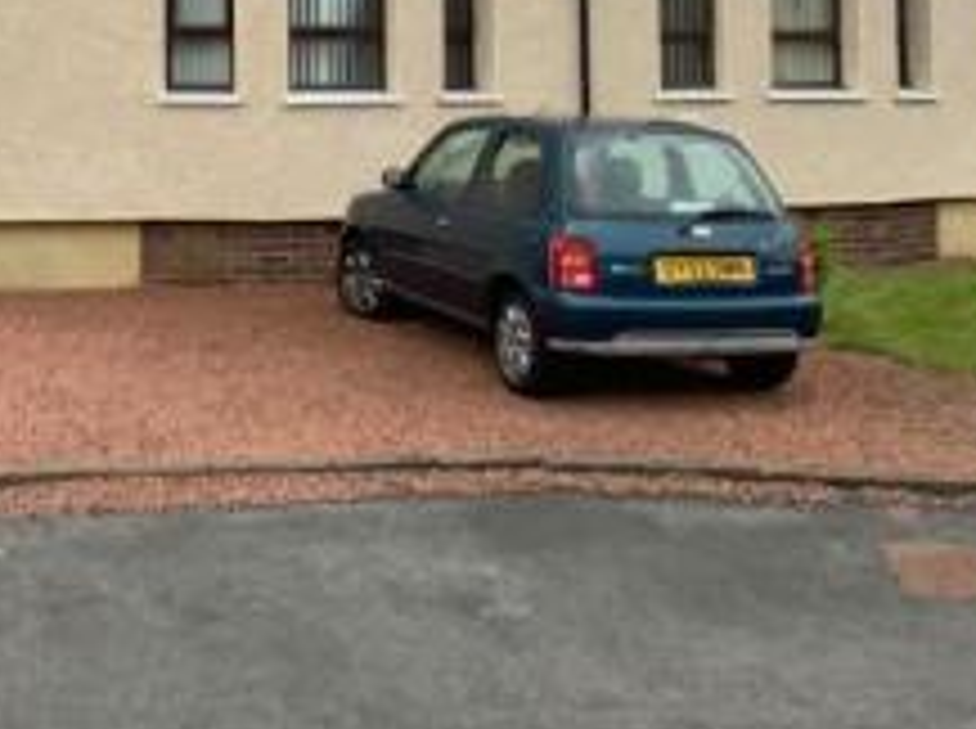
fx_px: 2196
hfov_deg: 24.4
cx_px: 124
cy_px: 56
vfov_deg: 18.5
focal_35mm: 78
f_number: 1.8
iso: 16
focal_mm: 3
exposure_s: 1/1451
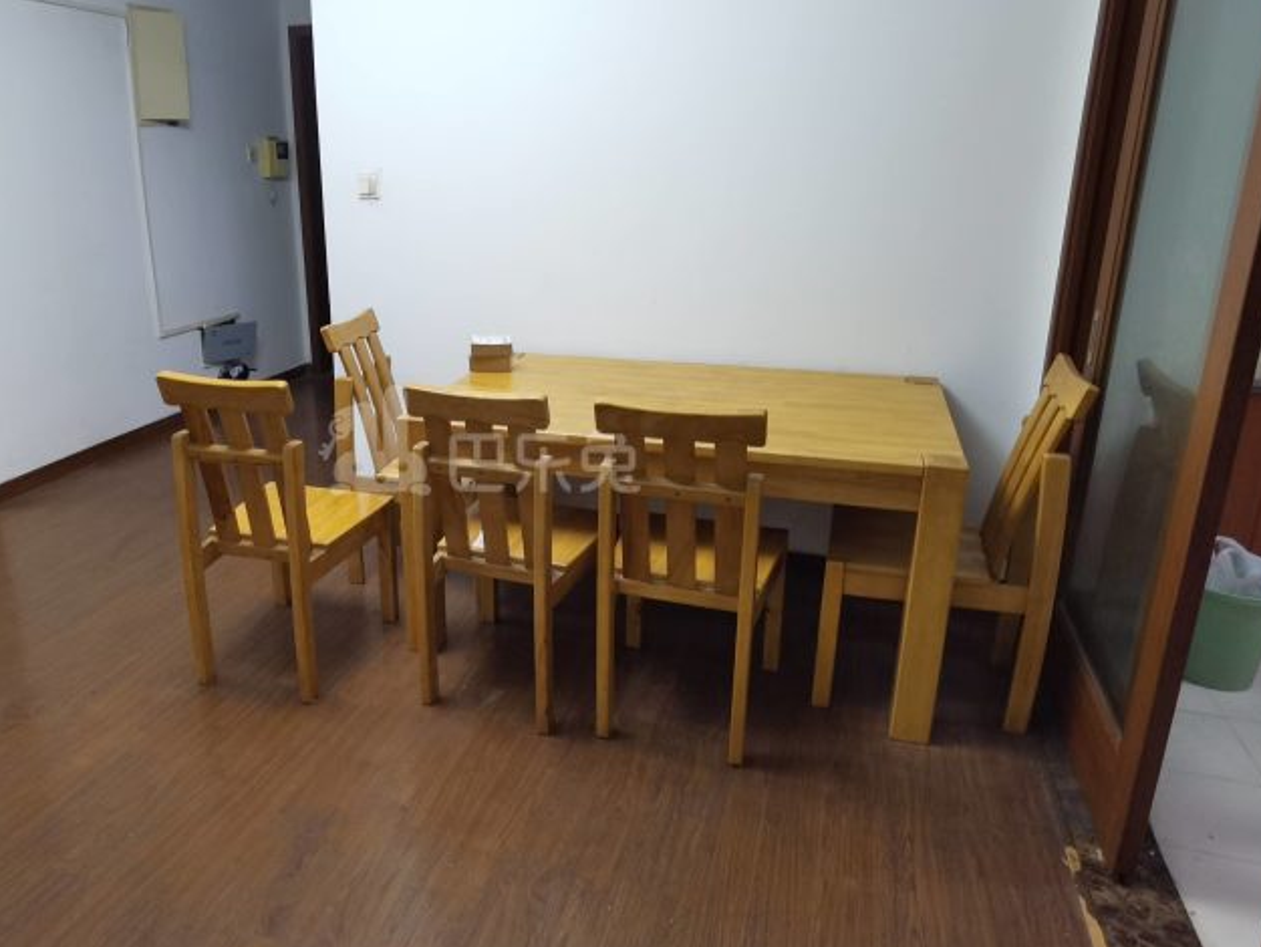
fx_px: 838
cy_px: 441
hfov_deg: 72.8
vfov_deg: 58.9
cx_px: 479
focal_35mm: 23
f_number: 1.8
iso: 320
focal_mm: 4.4
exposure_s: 1/50
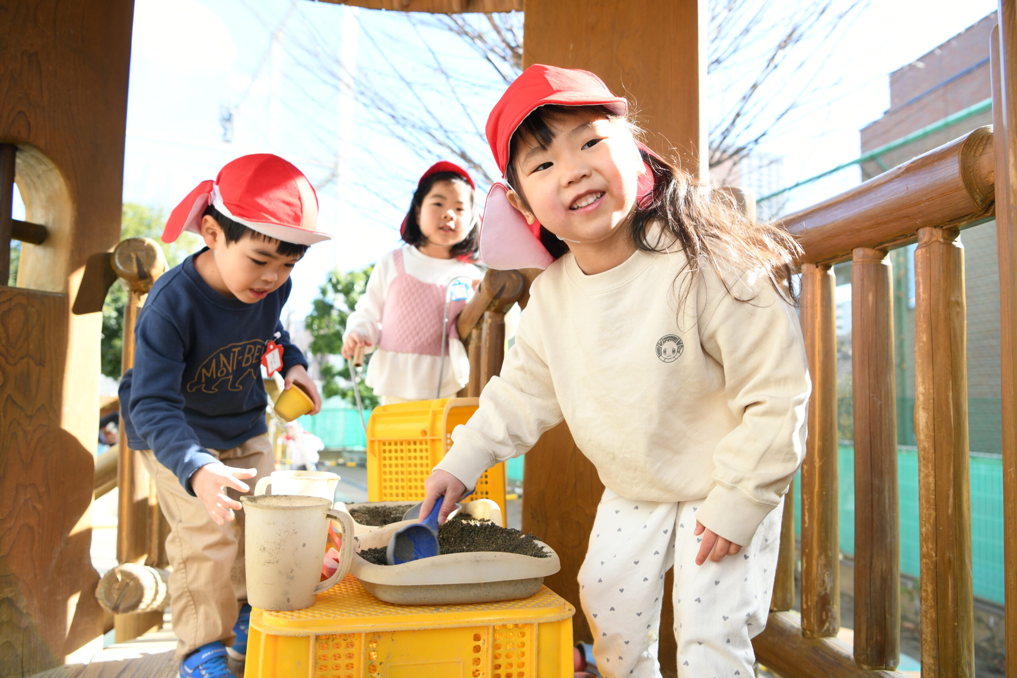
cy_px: 339
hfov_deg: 65.5
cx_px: 508
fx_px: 791
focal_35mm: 28
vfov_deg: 46.4
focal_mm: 28
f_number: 5
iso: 400
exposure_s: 1/250
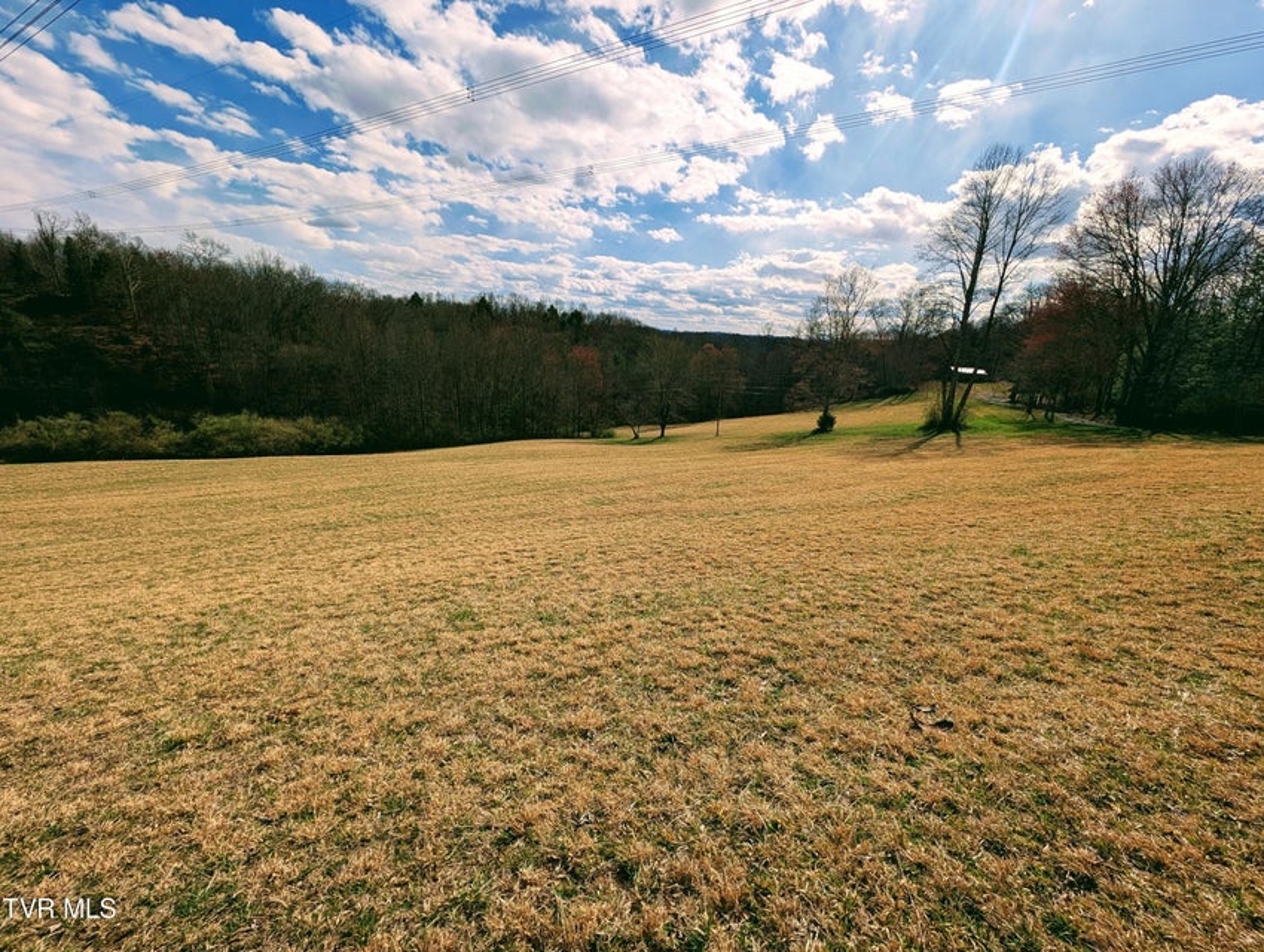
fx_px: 439
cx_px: 632
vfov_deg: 94.6
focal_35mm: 12
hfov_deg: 110.5
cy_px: 476
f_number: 1.95
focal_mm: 2.23
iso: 33
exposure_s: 1/5435
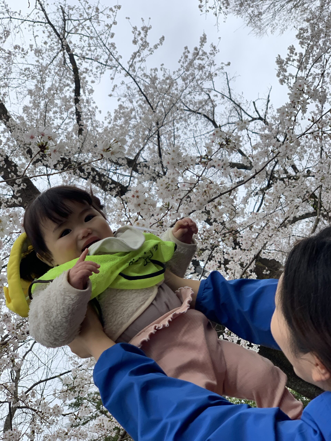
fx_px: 663
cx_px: 166
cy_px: 220
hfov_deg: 28.0
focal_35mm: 52
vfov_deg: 36.8
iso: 16
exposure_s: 1/136
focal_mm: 6
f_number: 2.4
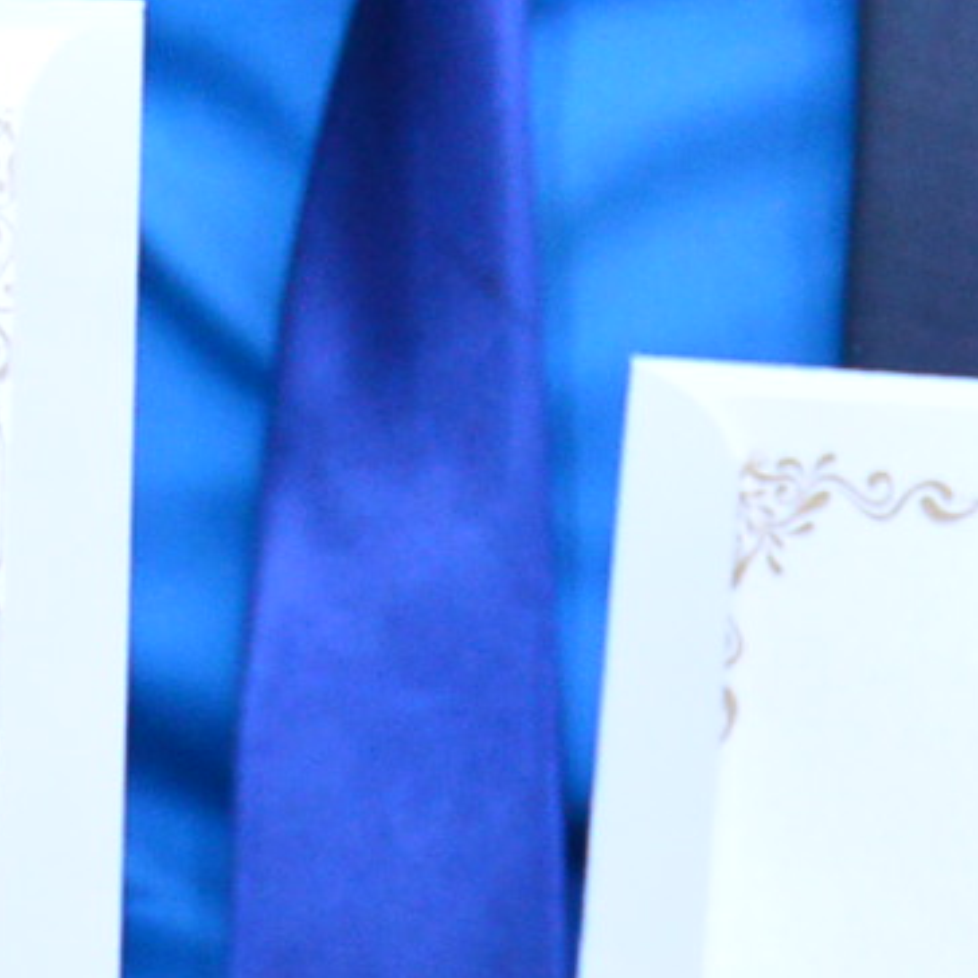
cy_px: 137
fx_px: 7192
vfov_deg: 7.8
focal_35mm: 225
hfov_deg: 7.7
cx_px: 5
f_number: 4
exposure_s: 1/60
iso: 2000
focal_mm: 32
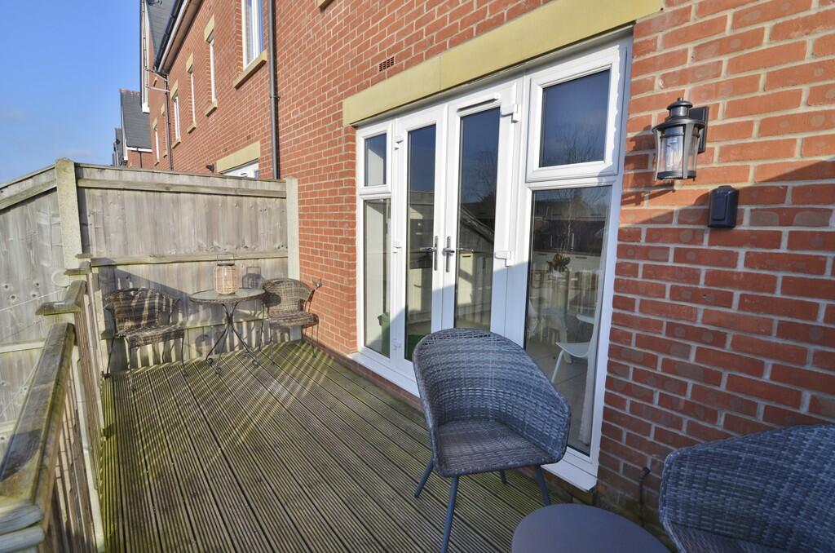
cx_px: 418
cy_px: 276
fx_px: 382
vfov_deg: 71.8
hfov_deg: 95.1
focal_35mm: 16
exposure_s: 1/250
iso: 200
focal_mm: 11
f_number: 8
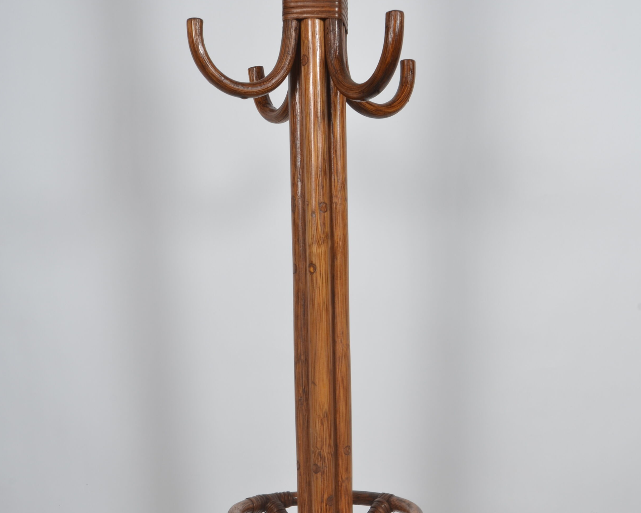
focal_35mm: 47
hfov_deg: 39.5
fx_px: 891
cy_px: 364
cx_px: 321
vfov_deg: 31.7
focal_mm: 22
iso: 100
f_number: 14
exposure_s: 1/125
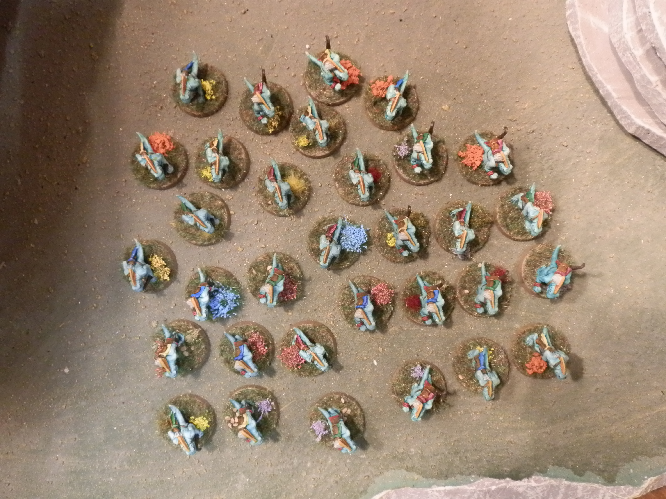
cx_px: 333
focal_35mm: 28
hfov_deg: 63.4
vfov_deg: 49.7
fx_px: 539
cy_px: 250
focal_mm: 5
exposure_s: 1/60
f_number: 3.1
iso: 400
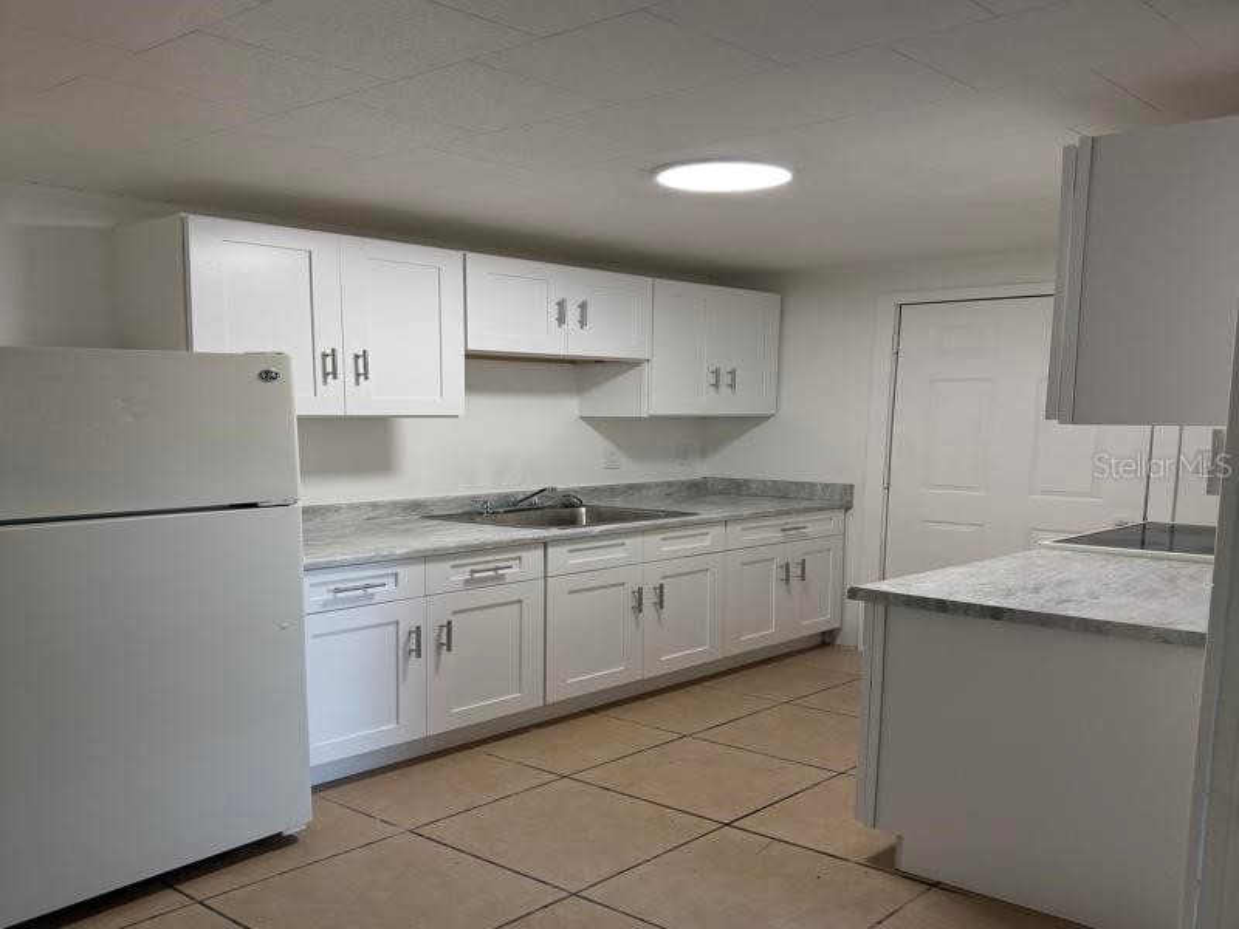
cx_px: 620
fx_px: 859
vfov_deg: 56.8
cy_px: 464
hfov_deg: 71.6
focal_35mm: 24
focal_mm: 6.76
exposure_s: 1/161
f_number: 1.78
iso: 200
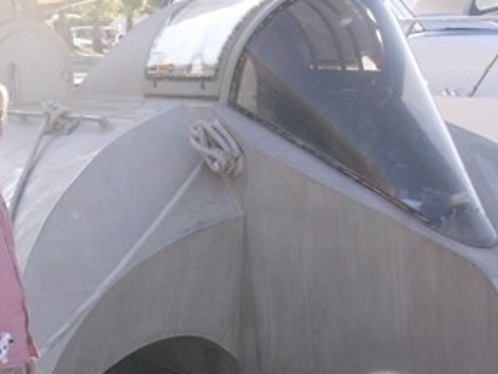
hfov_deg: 19.4
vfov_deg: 14.6
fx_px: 1454
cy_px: 255
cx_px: 224
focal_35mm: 101
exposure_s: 1/418
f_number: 2.9
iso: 70
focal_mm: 6.7
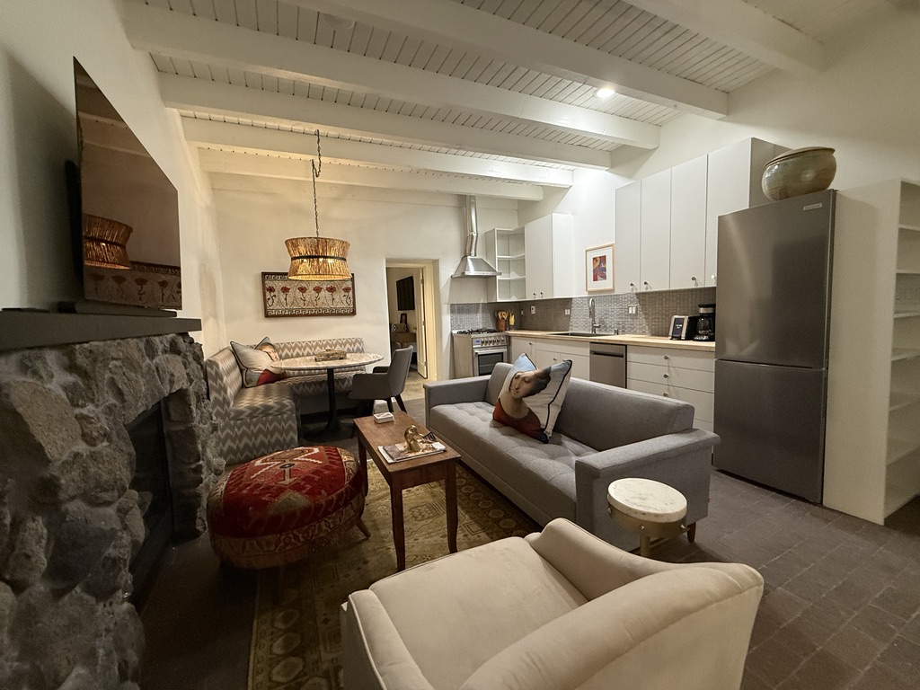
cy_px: 345
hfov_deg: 102.1
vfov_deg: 85.7
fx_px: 372
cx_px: 460
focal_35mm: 14
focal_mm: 2.22
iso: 400
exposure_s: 1/60
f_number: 2.2
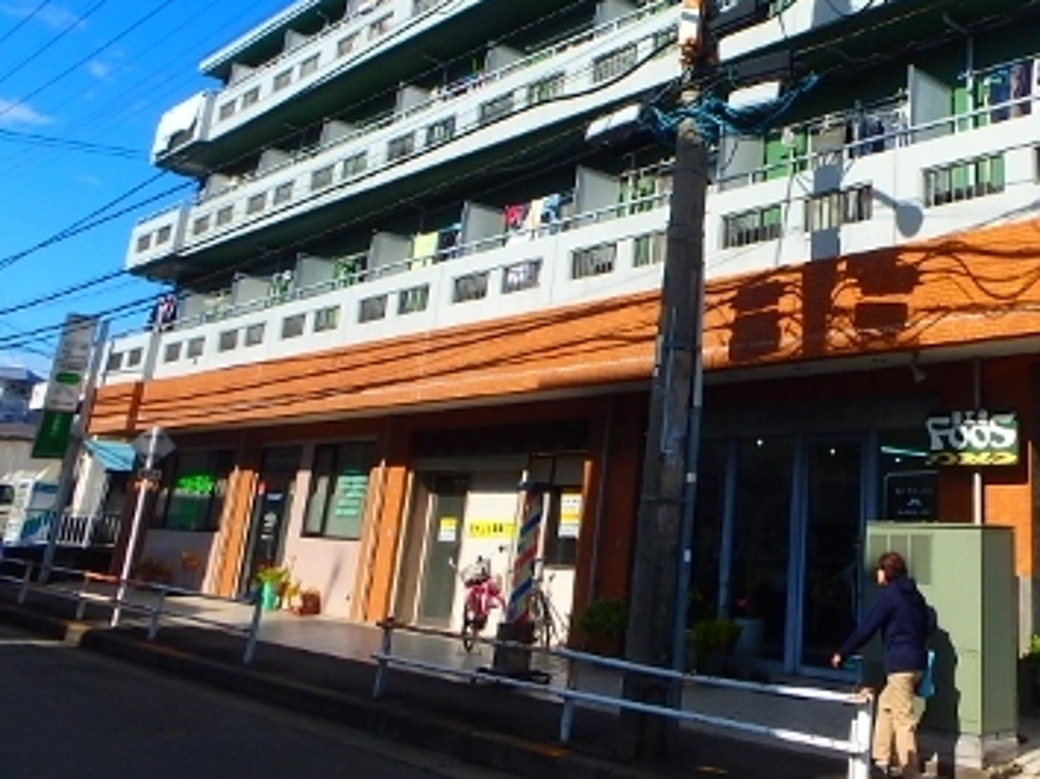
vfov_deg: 36.4
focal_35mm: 38
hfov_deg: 45.8
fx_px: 1141
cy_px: 156
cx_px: 870
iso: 125
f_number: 6
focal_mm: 3.7
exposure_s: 1/640
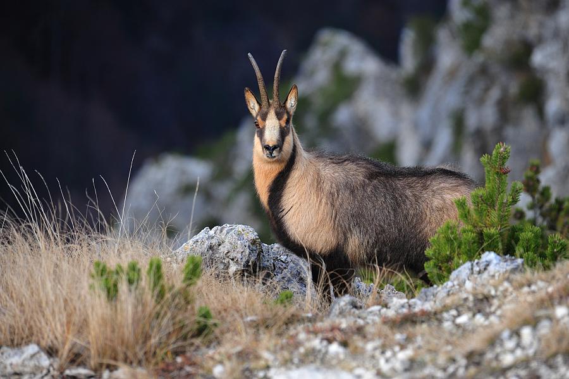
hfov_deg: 4.1
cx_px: 284
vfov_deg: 2.7
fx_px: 7898
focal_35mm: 500
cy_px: 190
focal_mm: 500
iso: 800
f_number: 10
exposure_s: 1/400
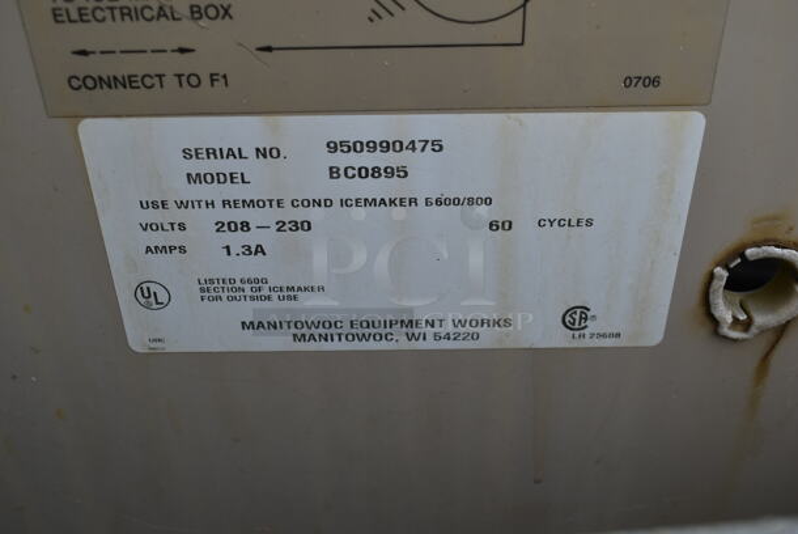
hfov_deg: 49.5
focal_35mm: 39
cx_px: 399
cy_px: 267
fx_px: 865
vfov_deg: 34.3
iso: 100
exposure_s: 1/200
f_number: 7.1
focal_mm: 26
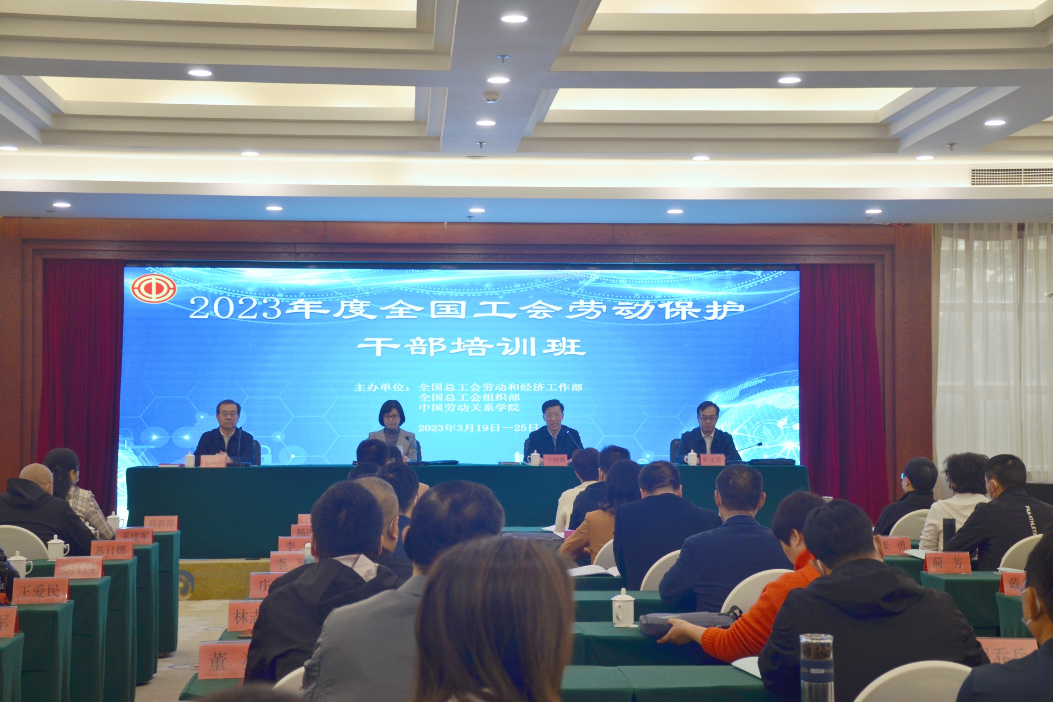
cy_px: 351
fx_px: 1974
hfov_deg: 29.9
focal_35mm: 68
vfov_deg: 20.2
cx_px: 526
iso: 400
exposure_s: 1/80
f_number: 4.5
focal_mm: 45
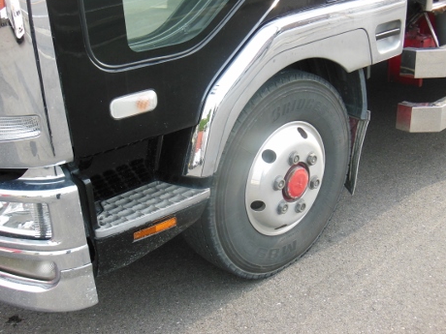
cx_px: 227
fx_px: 606
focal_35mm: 47
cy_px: 164
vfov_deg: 30.9
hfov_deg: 40.4
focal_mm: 8
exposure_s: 1/250
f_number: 4.4
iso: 320
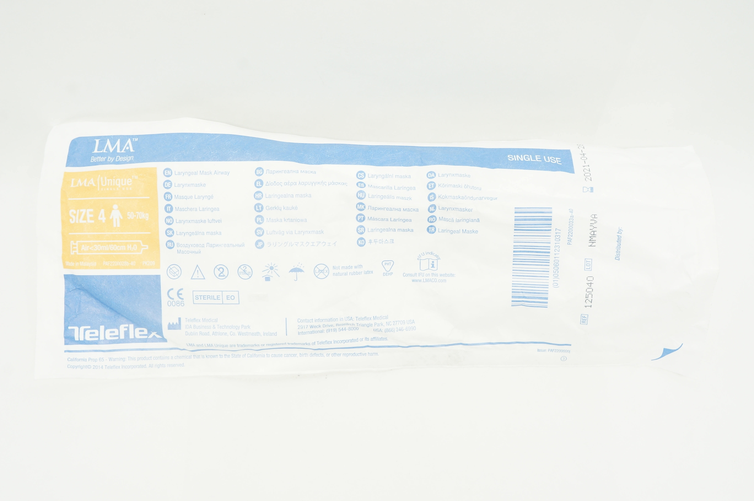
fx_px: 816
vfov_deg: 34.1
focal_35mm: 39
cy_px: 250
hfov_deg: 49.6
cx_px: 377
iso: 400
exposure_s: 1/15
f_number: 9
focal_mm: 26
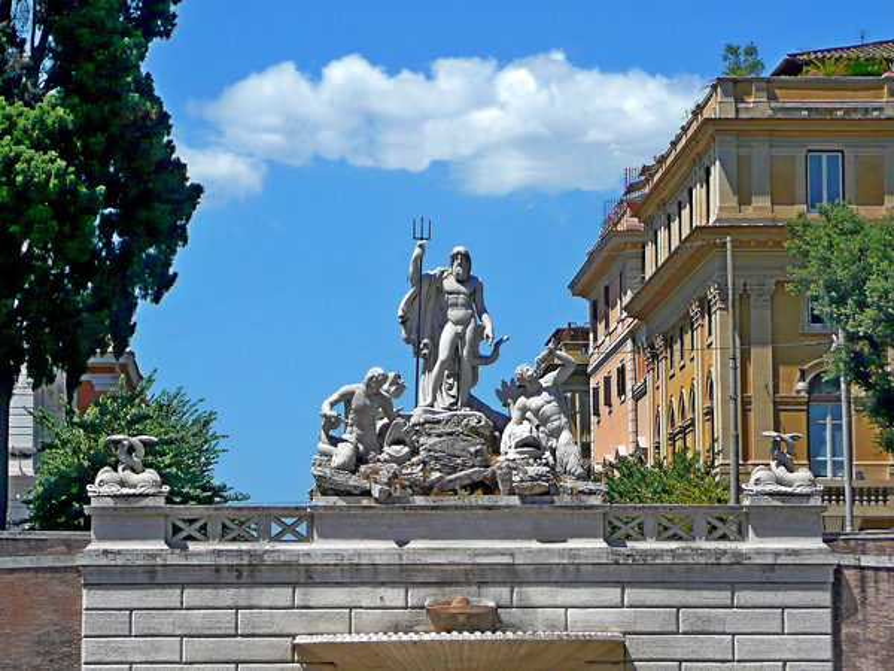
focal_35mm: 89
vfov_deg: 16.6
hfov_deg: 22.0
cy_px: 336
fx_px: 2299
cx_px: 447
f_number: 4.7
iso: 100
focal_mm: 14.7
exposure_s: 1/640
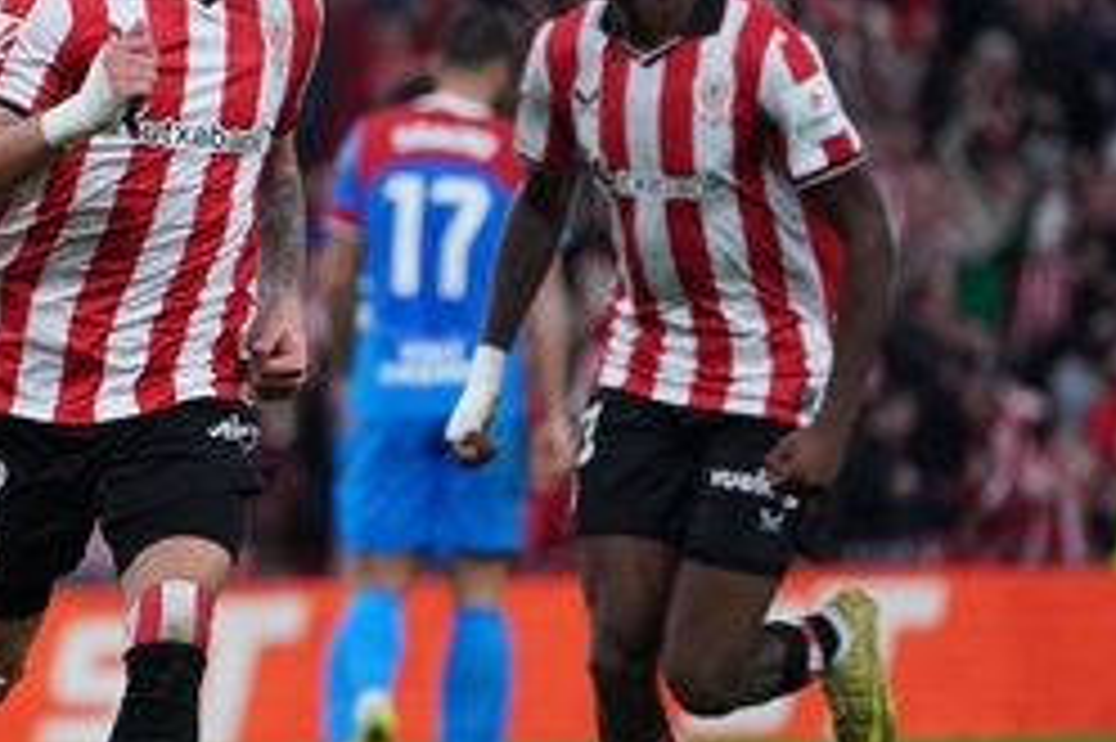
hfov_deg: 4.4
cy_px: 313
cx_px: 232
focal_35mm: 464
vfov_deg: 3.0
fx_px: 14374
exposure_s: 1/1000
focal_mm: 285
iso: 5000
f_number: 5.6
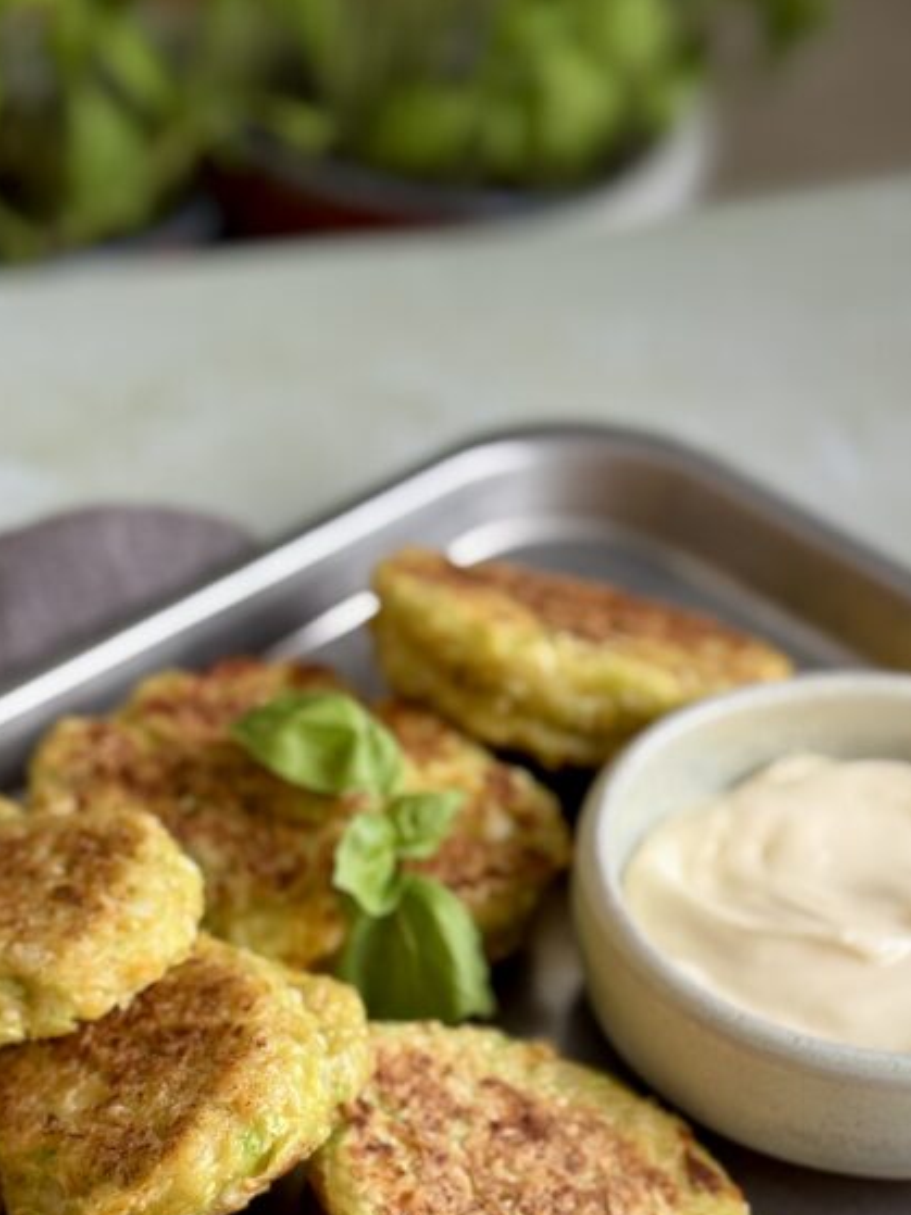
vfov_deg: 21.9
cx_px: 300
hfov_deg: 16.7
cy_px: 1037
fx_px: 3089
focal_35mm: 88
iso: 100
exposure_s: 1/101
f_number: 1.78
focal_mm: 6.76
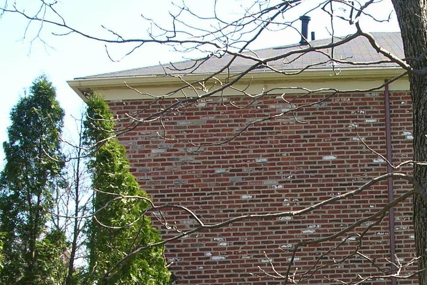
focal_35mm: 81
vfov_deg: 16.4
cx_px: 371
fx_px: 961
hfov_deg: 24.5
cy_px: 305
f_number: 3.7
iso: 50
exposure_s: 1/140
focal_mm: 6
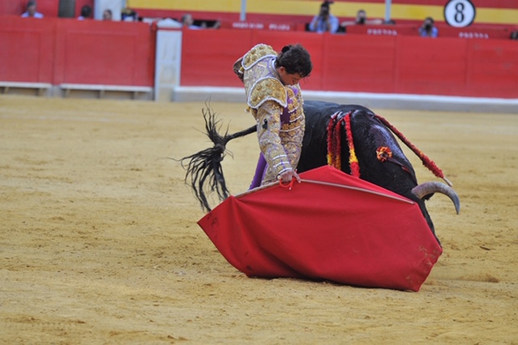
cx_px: 259
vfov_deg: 7.0
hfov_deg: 10.6
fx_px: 2804
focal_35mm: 195
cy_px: 172
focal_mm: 130
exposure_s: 1/800
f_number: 2.8
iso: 640
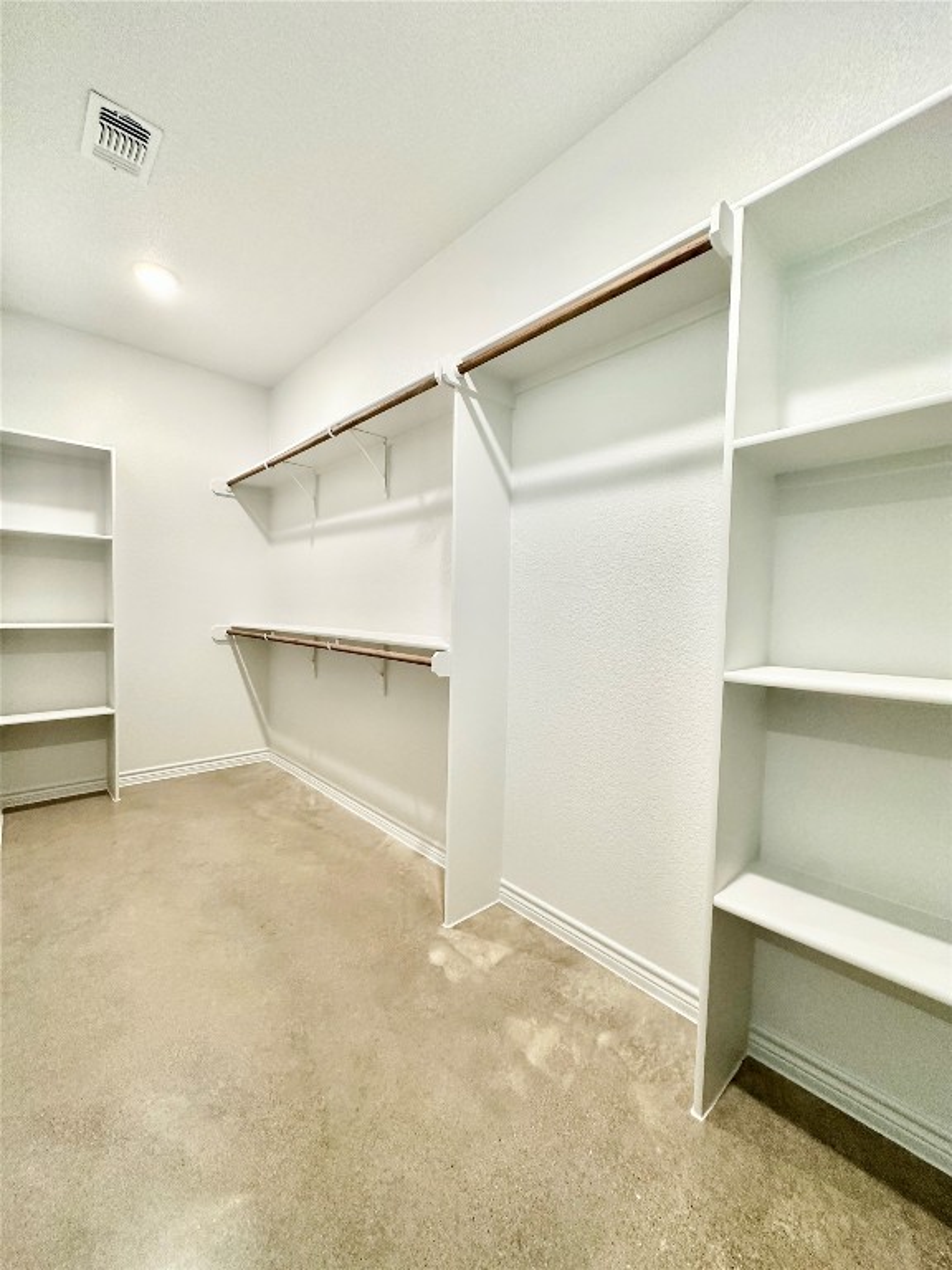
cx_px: 476
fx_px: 513
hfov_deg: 85.7
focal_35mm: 14
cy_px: 635
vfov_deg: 102.1
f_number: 2.2
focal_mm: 2.22
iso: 320
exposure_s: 1/120
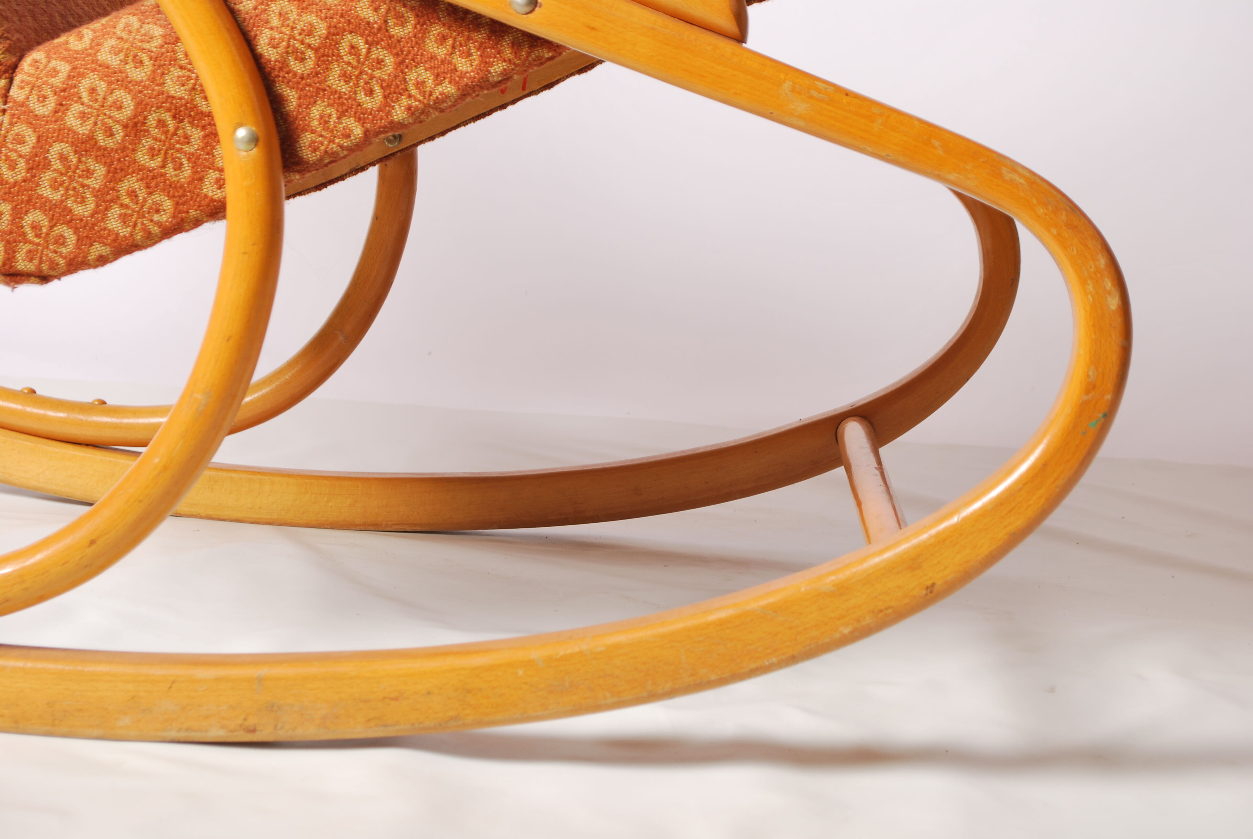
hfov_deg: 28.0
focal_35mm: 72
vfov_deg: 19.0
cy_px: 420
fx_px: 2509
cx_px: 626
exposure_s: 1/100
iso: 100
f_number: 8
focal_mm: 48
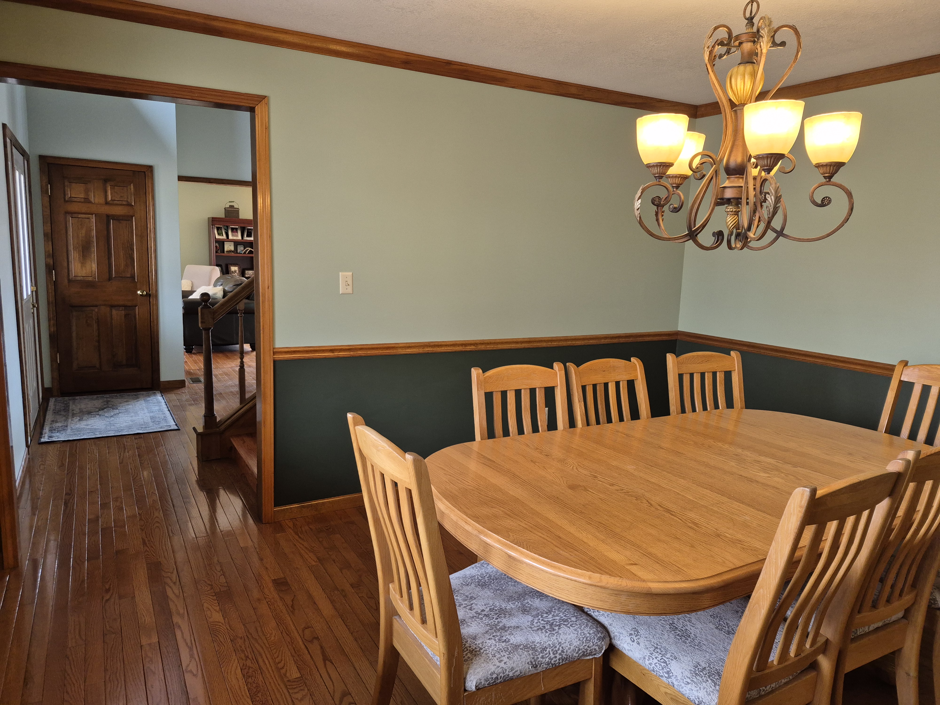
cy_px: 352
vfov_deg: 58.9
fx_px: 625
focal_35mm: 23
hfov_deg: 73.9
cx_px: 470
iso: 250
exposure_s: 1/120
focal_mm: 5.4
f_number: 1.8
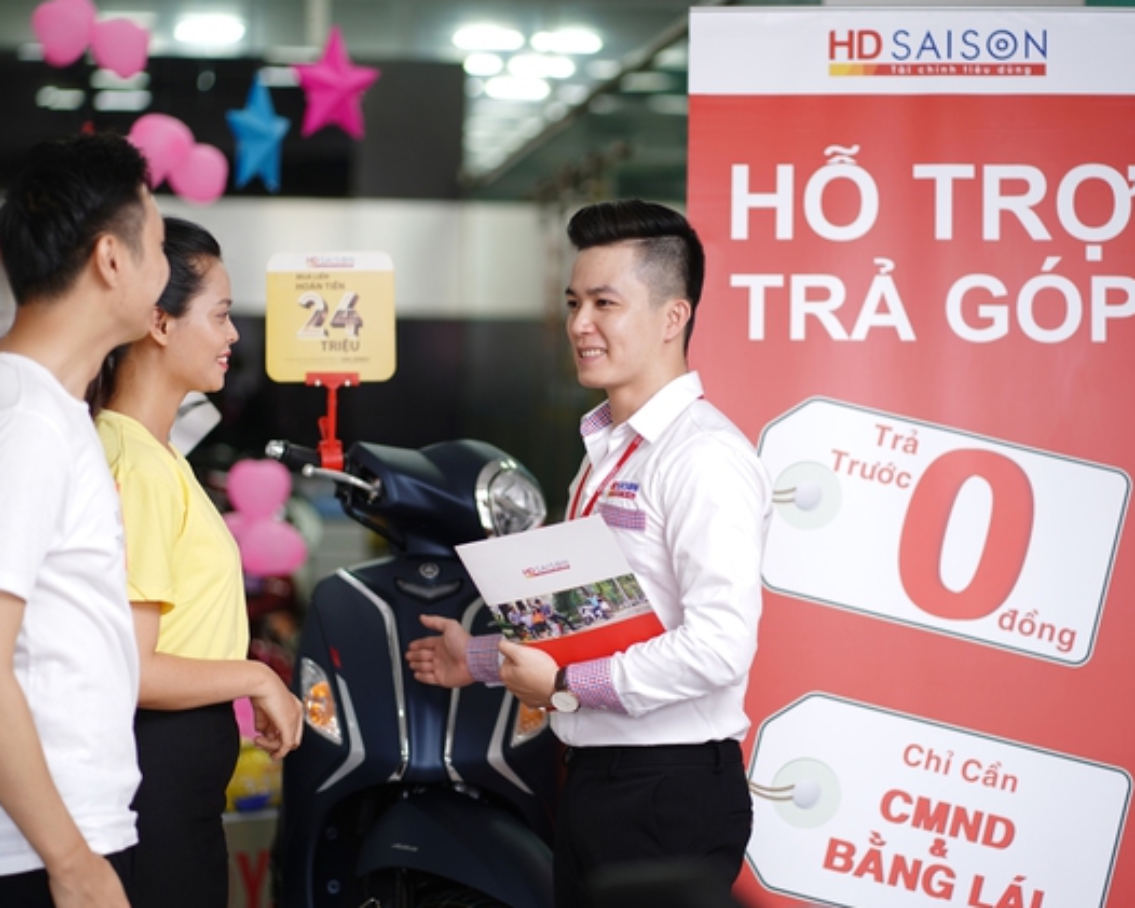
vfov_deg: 15.9
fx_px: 3259
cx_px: 516
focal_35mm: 97
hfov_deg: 19.8
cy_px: 458
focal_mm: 85
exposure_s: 1/100
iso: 80
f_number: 1.8
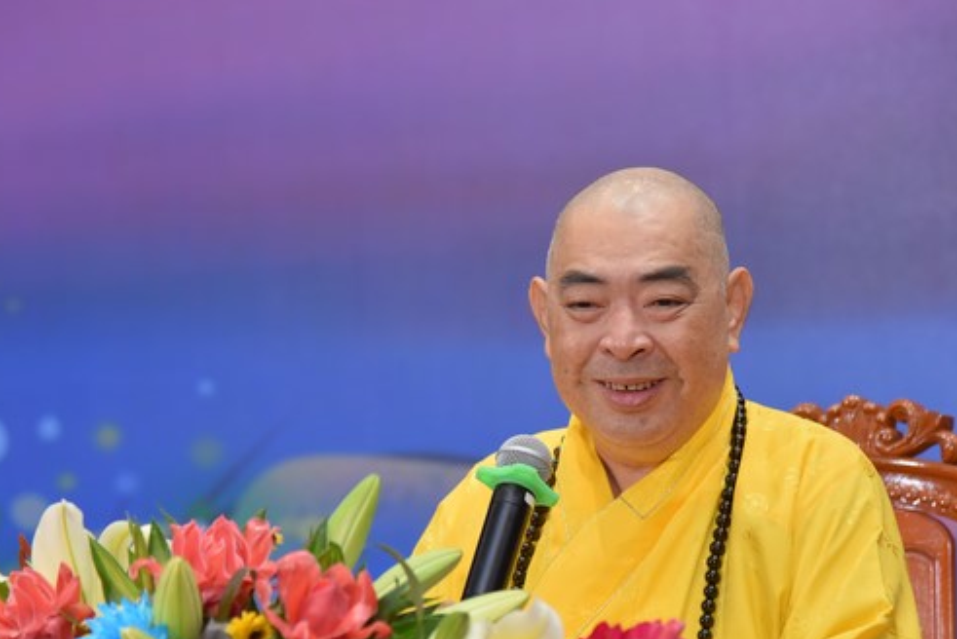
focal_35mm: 159
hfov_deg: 12.9
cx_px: 450
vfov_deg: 8.6
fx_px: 4229
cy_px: 386
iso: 1250
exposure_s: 1/160
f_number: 5
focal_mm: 120
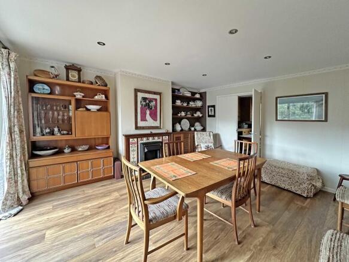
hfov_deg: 102.1
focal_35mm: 14
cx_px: 174
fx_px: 141
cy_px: 131
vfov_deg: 85.7
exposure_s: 1/50
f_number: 2.2
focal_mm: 2.22
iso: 320
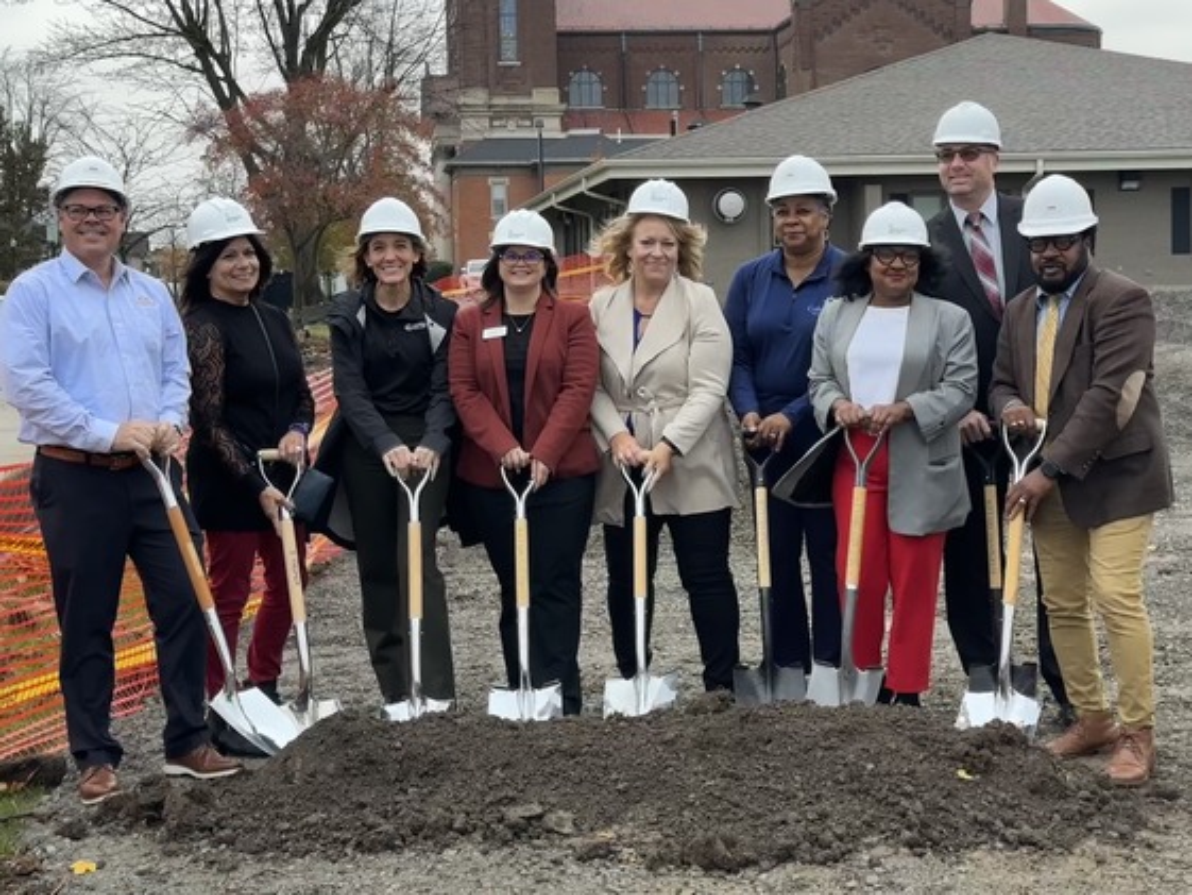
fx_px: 1653
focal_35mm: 48
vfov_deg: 30.3
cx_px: 596
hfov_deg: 39.6
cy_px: 448
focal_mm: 6.86
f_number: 1.78
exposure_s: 1/121
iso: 80
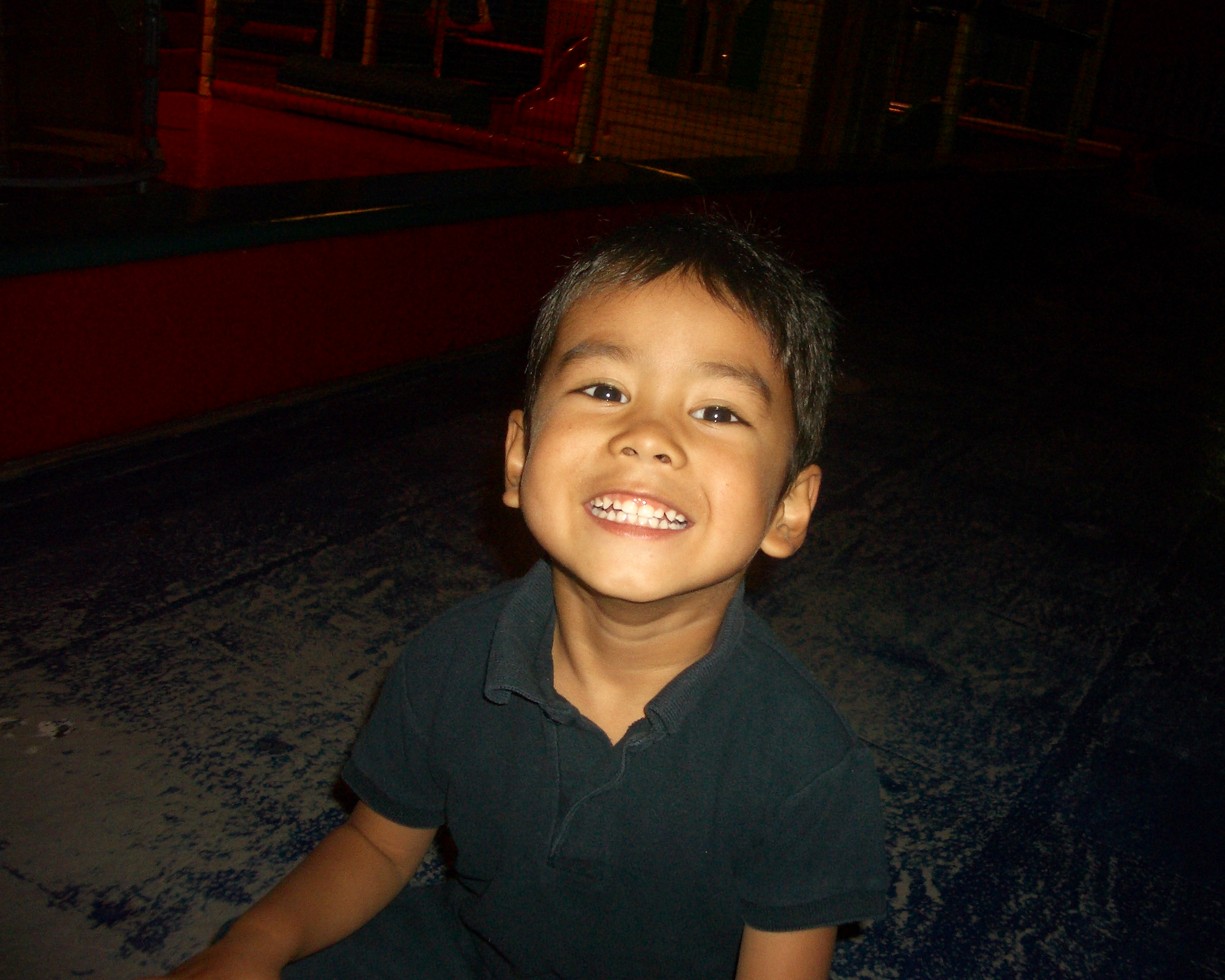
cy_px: 493
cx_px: 662
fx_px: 1342
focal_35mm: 37
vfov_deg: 40.1
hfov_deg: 49.0
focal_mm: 5.8
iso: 100
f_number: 2.6
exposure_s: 1/60
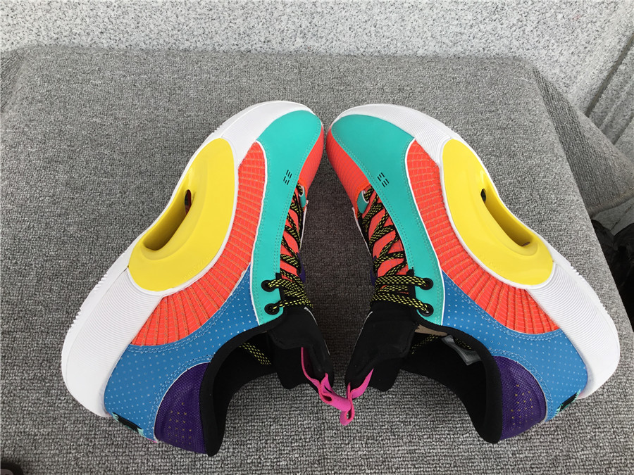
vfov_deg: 45.4
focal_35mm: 31
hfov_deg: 58.4
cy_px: 238
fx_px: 568
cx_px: 317
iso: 25
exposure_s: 1/287
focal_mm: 3.3
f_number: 2.4
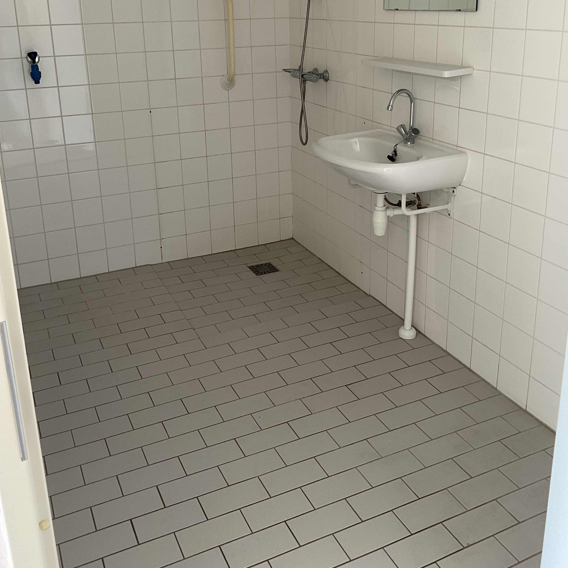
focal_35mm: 35
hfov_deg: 47.2
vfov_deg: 46.4
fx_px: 650
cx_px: 285
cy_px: 184
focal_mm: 3
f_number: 1.8
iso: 50
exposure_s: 1/50
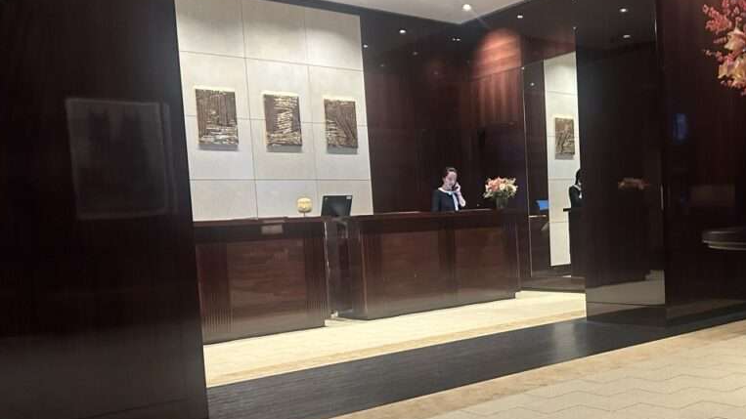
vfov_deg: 31.0
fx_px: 752
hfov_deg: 51.9
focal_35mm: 38
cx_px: 493
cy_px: 270
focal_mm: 5.7
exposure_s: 1/54
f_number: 1.5
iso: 250
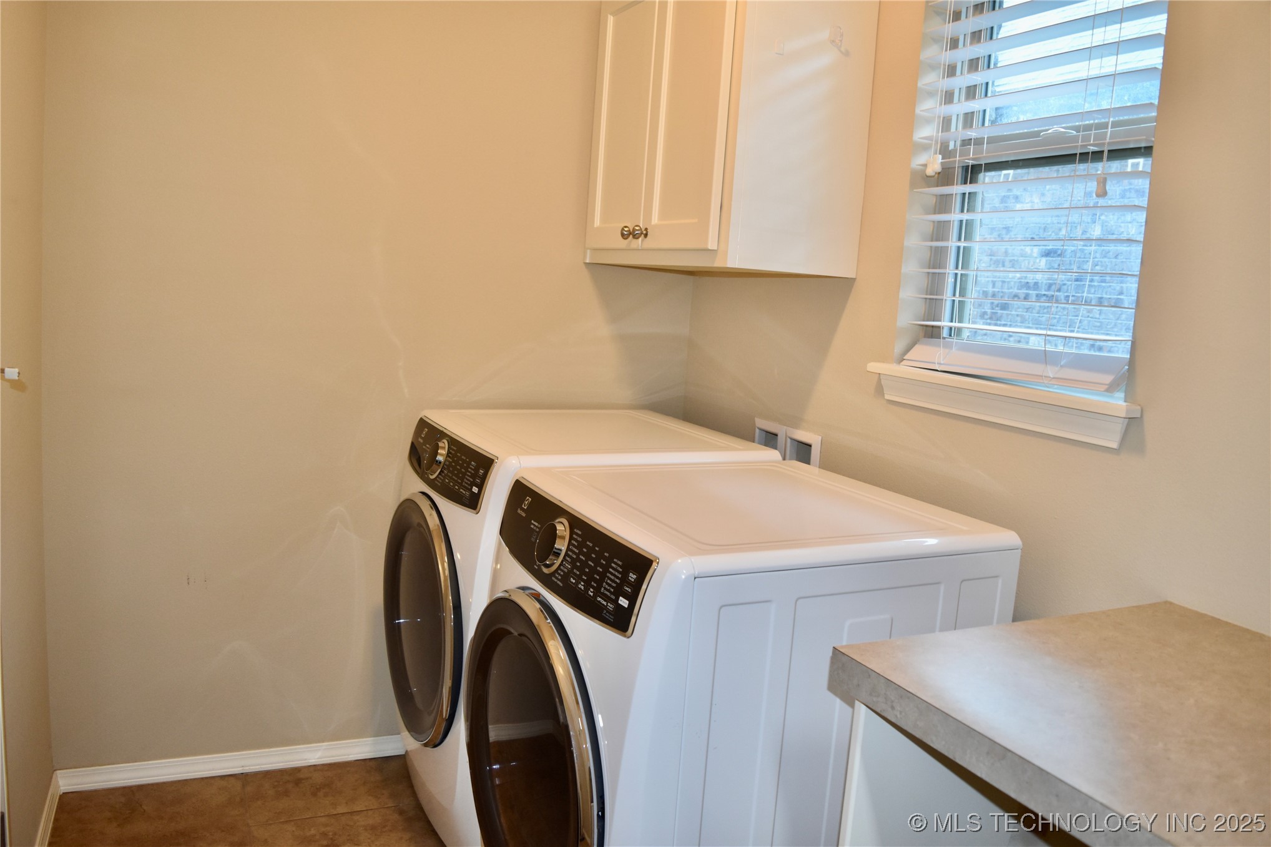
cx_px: 636
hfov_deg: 67.4
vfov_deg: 47.9
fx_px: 953
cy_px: 424
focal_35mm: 27
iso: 800
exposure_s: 1/80
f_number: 4.5
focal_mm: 18
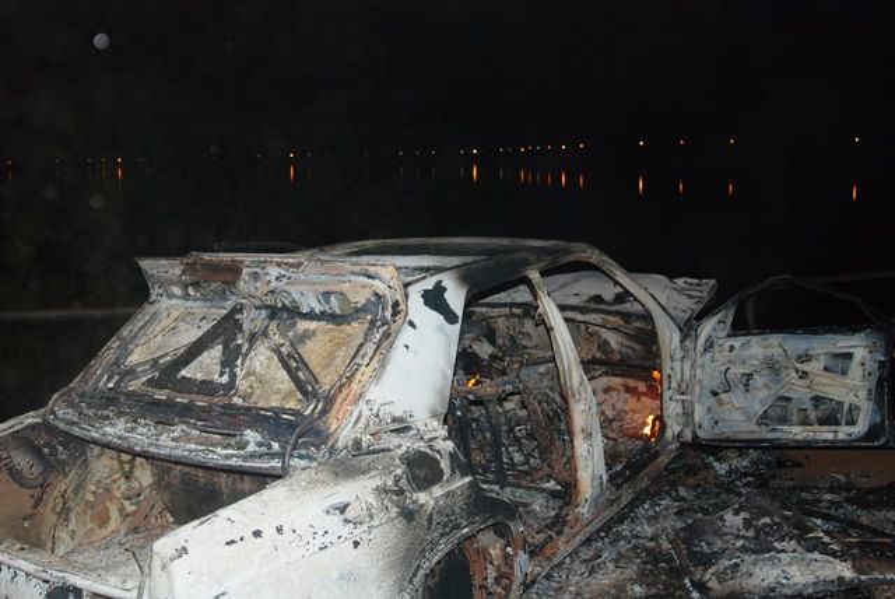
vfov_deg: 36.9
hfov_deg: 53.1
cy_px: 300
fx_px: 896
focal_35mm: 36
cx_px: 448
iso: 500
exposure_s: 1/60
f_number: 4.5
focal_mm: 24
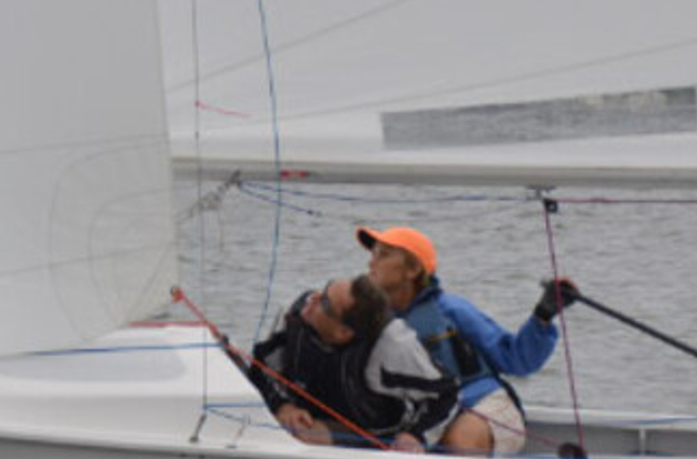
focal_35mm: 643
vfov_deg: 2.1
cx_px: 328
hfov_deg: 3.2
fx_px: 12399
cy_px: 33
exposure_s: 1/640
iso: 200
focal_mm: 135
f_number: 6.3
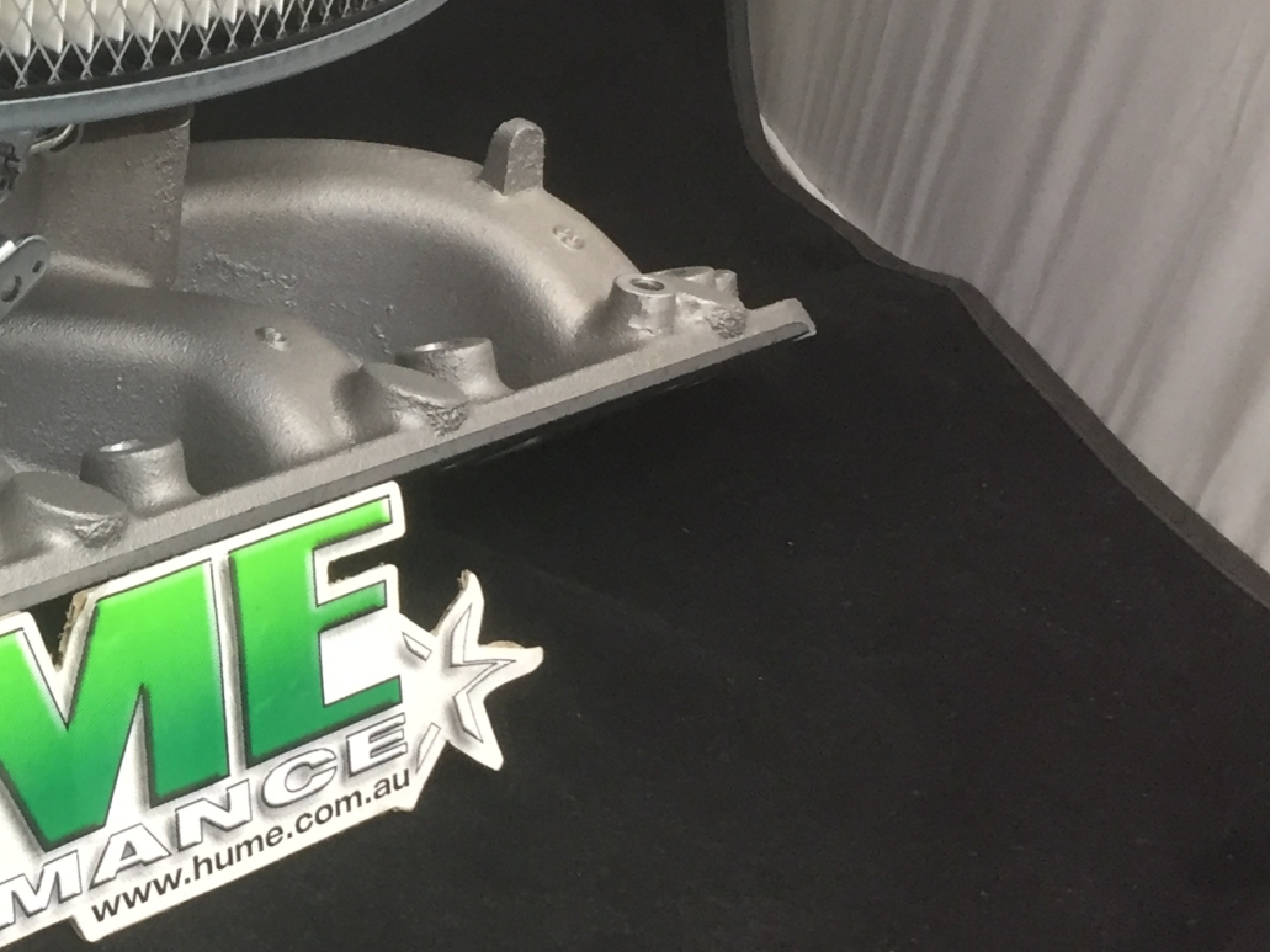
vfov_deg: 20.3
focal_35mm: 72
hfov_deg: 24.5
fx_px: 2641
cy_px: 265
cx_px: -250
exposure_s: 1/33
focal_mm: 4.15
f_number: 2.2
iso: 125
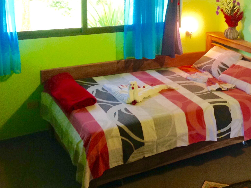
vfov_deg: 25.0
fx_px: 420
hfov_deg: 32.6
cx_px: 191
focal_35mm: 58
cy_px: 49
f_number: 2.4
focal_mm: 4.28
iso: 100
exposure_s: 1/15
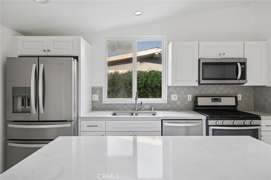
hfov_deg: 78.6
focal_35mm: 22
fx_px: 165
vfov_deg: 57.1
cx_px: 136
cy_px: 90
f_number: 8
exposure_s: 1/15
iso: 320
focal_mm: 22
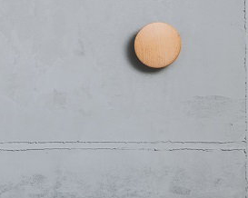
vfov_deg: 13.8
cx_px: -82
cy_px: -4
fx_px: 807
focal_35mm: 110
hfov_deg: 16.4
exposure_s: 1/100
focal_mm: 40
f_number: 6.3
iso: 1600
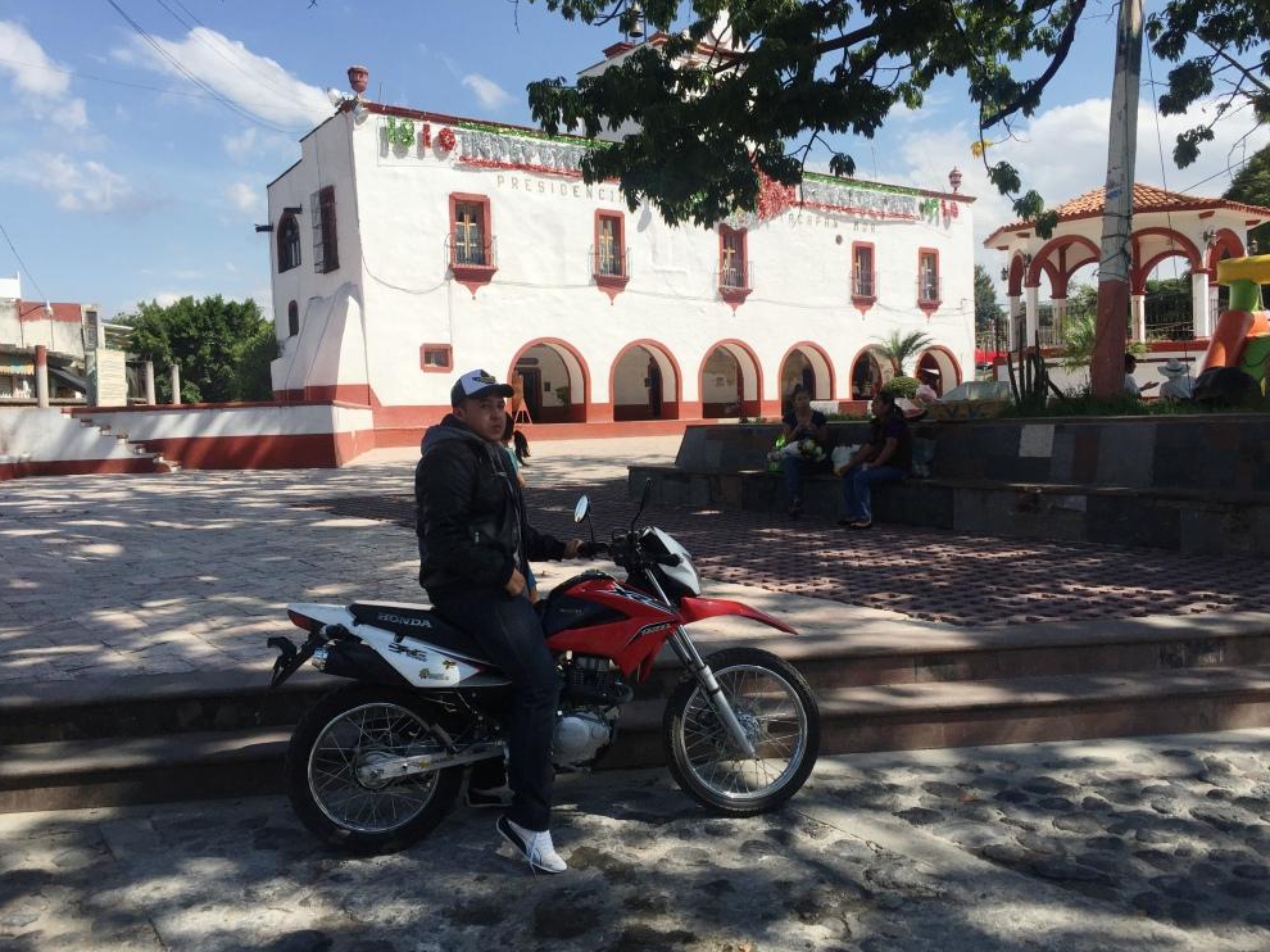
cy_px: 480
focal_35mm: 30
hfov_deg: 60.0
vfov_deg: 46.8
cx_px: 645
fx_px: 1100
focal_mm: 4.15
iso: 32
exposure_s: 1/3049
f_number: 2.2
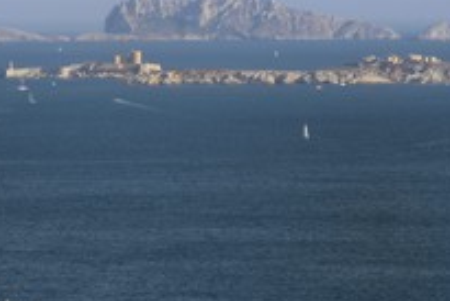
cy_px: 163
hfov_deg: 5.0
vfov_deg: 3.4
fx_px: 5128
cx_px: 81
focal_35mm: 410
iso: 200
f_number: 13
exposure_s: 1/320
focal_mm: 200
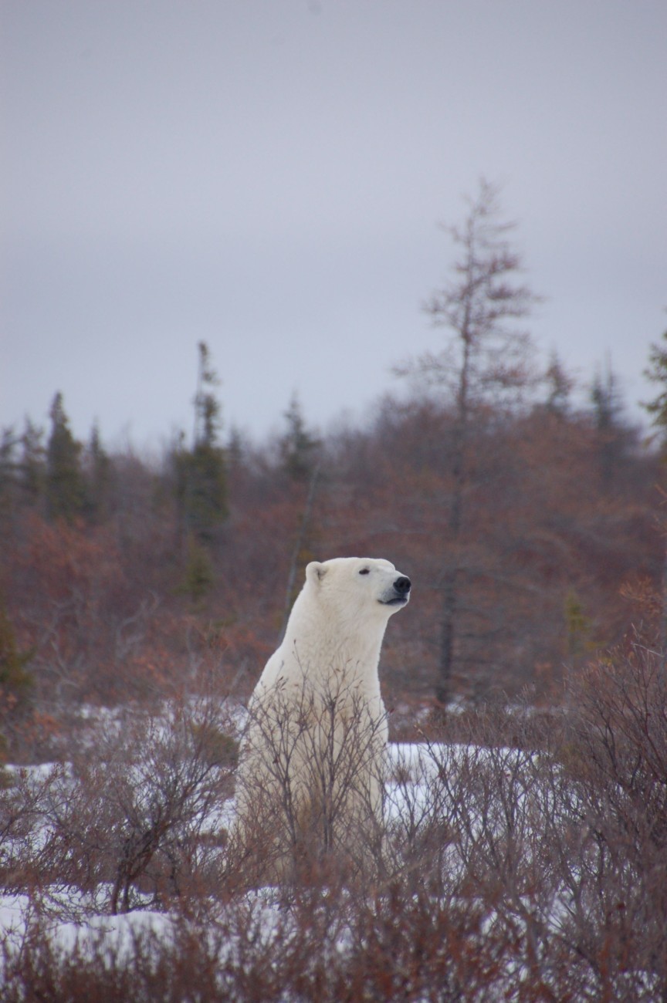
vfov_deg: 5.1
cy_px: 502
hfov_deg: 3.4
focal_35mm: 405
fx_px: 11279
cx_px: 334
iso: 800
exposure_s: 1/200
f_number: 6.3
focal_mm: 270
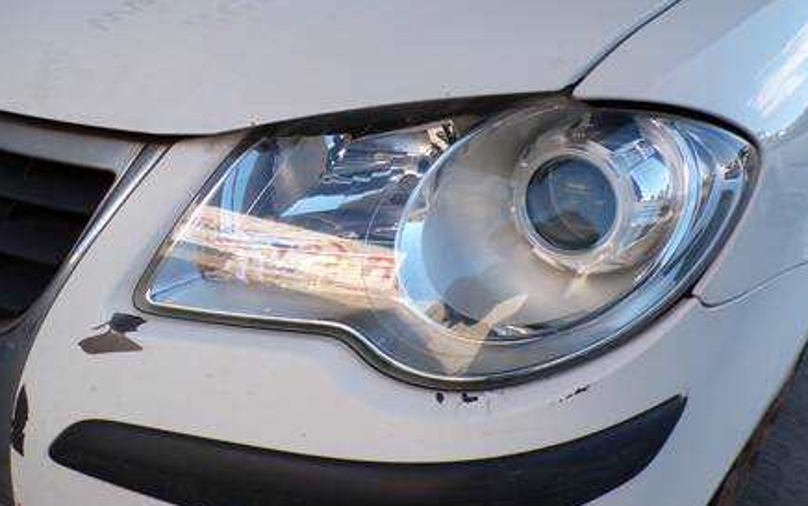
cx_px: 380
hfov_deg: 66.4
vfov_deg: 44.4
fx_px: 617
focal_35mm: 28
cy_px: 298
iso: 100
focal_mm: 4.3
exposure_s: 1/140
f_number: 4.4
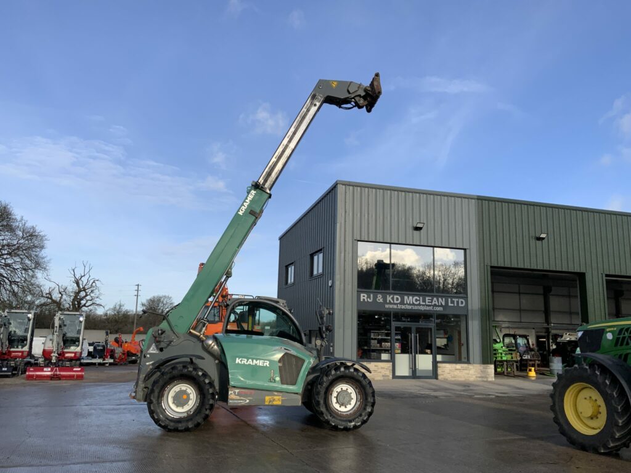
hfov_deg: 61.7
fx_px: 529
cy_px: 236
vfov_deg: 48.2
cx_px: 316
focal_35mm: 29
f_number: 1.8
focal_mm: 3
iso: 20
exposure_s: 1/1984
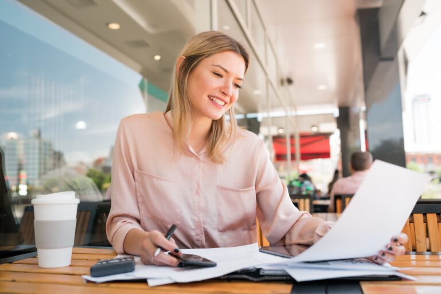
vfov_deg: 37.9
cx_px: 220
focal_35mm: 35
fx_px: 429
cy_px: 147
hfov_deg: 54.4
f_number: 3.2
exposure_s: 1/250
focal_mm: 35
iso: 125
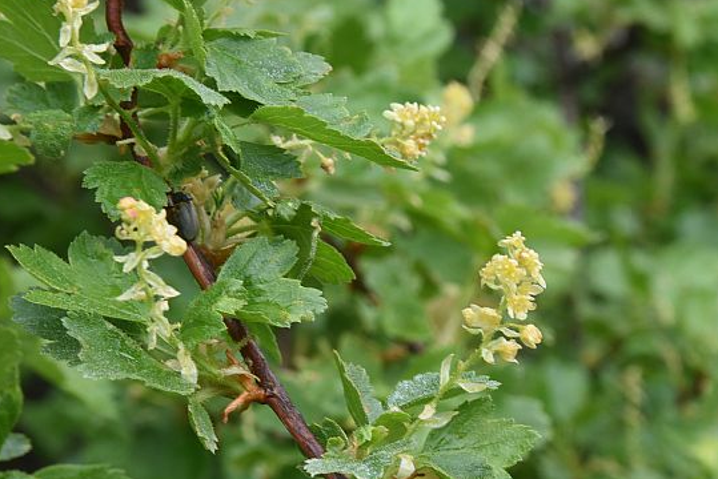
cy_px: 329
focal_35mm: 135
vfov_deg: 10.2
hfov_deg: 15.1
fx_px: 2694
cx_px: 581
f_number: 13
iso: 500
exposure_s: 1/125
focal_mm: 56
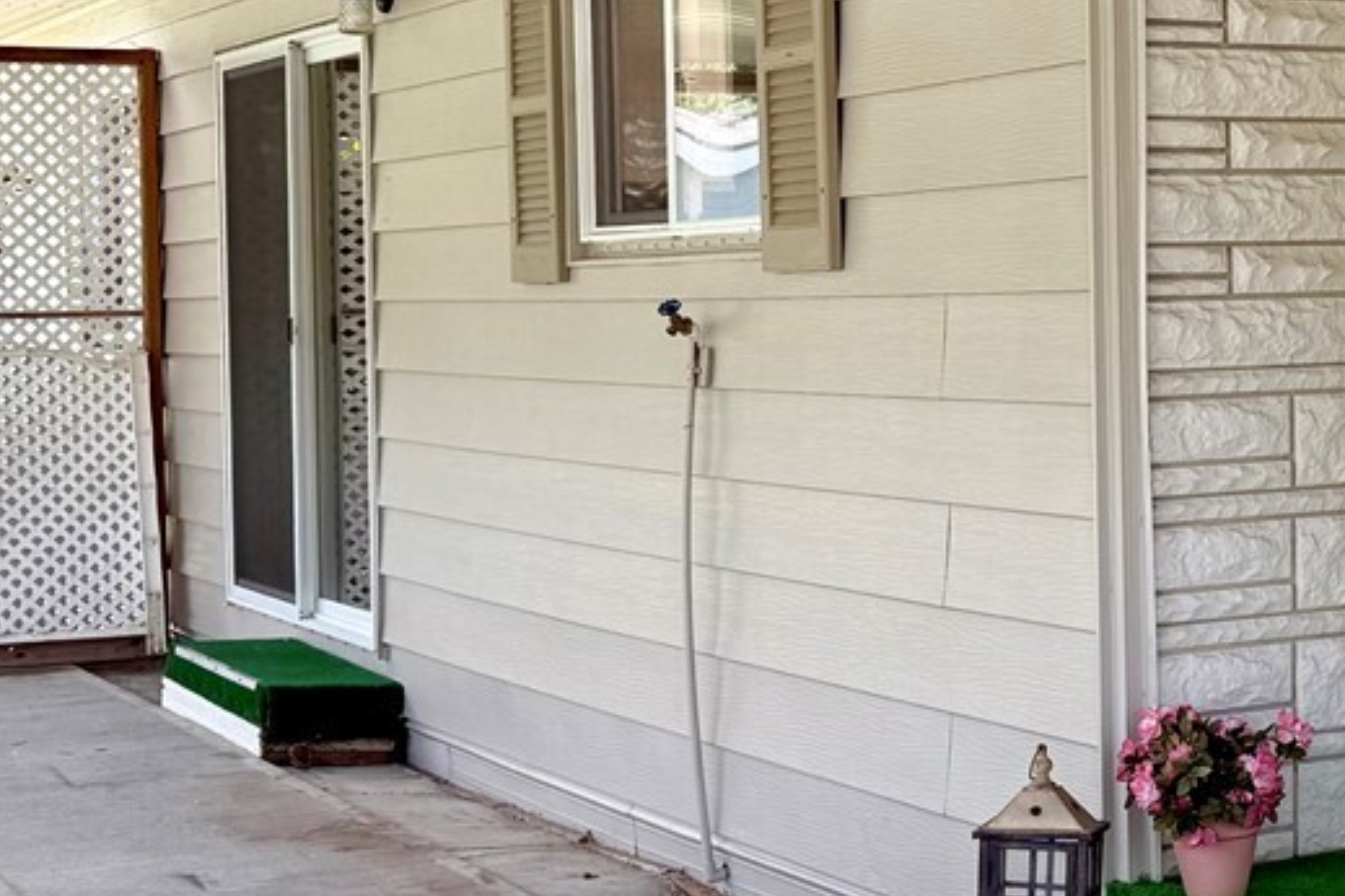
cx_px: 1480
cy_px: 344
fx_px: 2877
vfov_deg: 17.7
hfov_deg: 24.5
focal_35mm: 77
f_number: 1.78
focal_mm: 6.76
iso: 80
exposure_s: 1/299
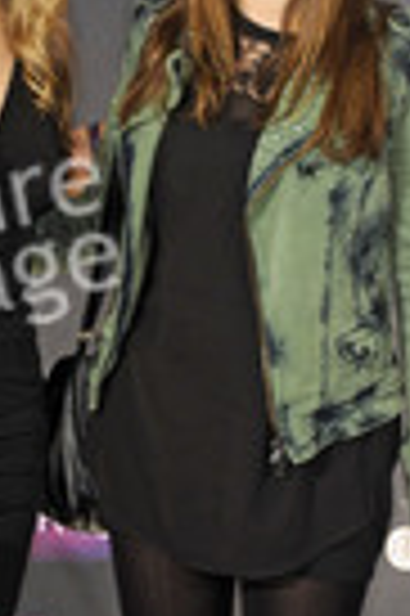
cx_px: 18
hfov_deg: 8.1
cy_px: 490
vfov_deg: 12.1
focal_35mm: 169
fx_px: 2894
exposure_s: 1/60
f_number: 5.6
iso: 800
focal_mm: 58
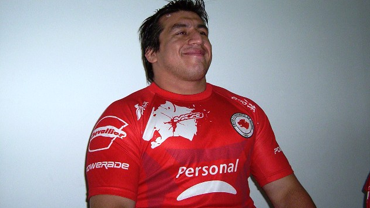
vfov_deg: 27.7
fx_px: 422
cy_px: 103
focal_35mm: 43
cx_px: 186
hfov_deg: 47.4
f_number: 3.84
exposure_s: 1/60
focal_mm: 5.26
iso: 140
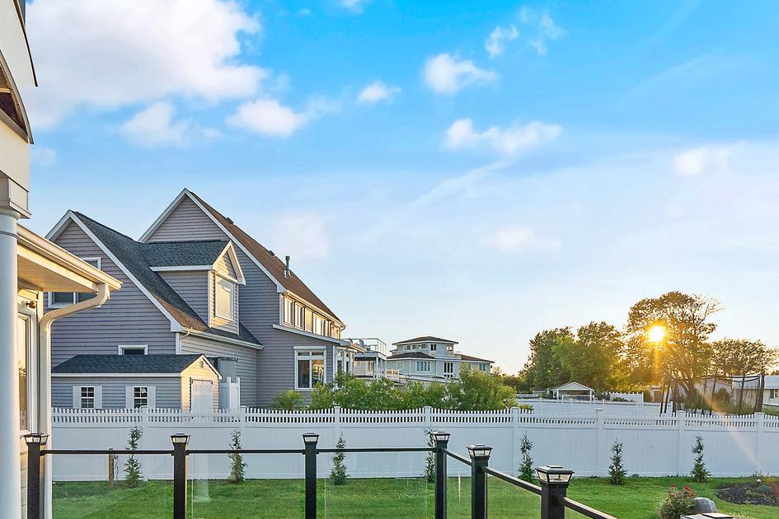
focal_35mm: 26
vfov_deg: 47.4
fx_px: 563
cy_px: 401
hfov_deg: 69.4
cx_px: 390
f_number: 6.3
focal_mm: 12
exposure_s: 1/500
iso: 500
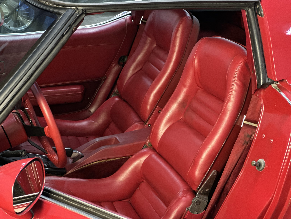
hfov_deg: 25.3
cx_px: 146
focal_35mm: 77
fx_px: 647
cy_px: 110
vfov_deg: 19.1
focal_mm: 9
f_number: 2.8
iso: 800
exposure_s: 1/14
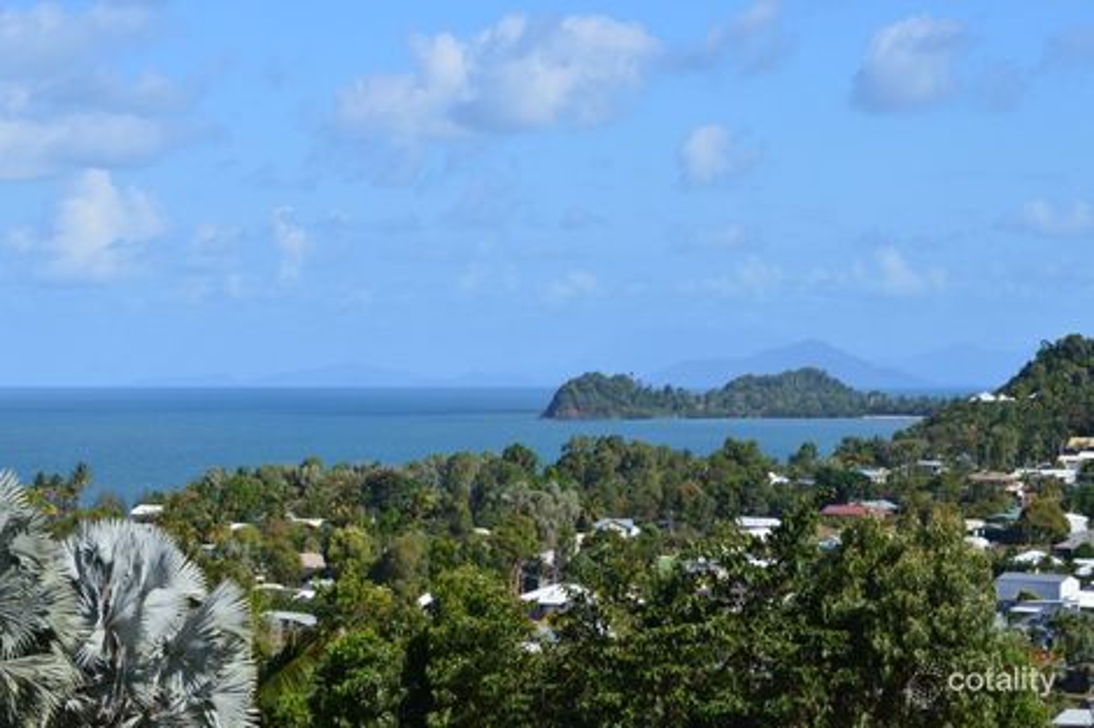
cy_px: 364
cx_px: 547
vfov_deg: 16.5
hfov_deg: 24.6
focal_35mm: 82
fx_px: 2506
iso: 400
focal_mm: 55
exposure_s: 1/500
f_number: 11
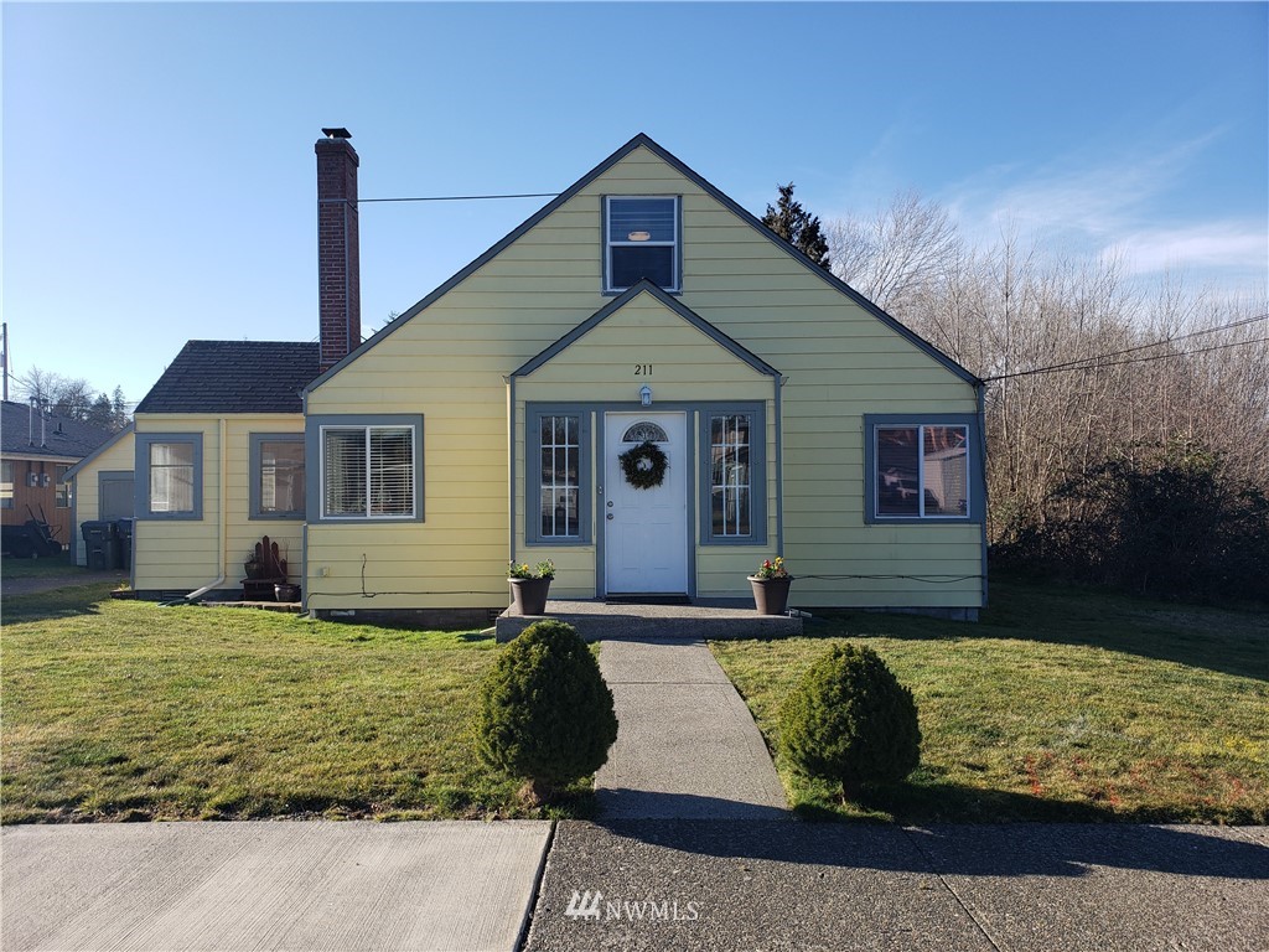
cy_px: 476
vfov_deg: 53.1
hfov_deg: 67.3
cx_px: 634
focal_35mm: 26
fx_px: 953
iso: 50
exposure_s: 1/871
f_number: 2.4
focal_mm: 4.3
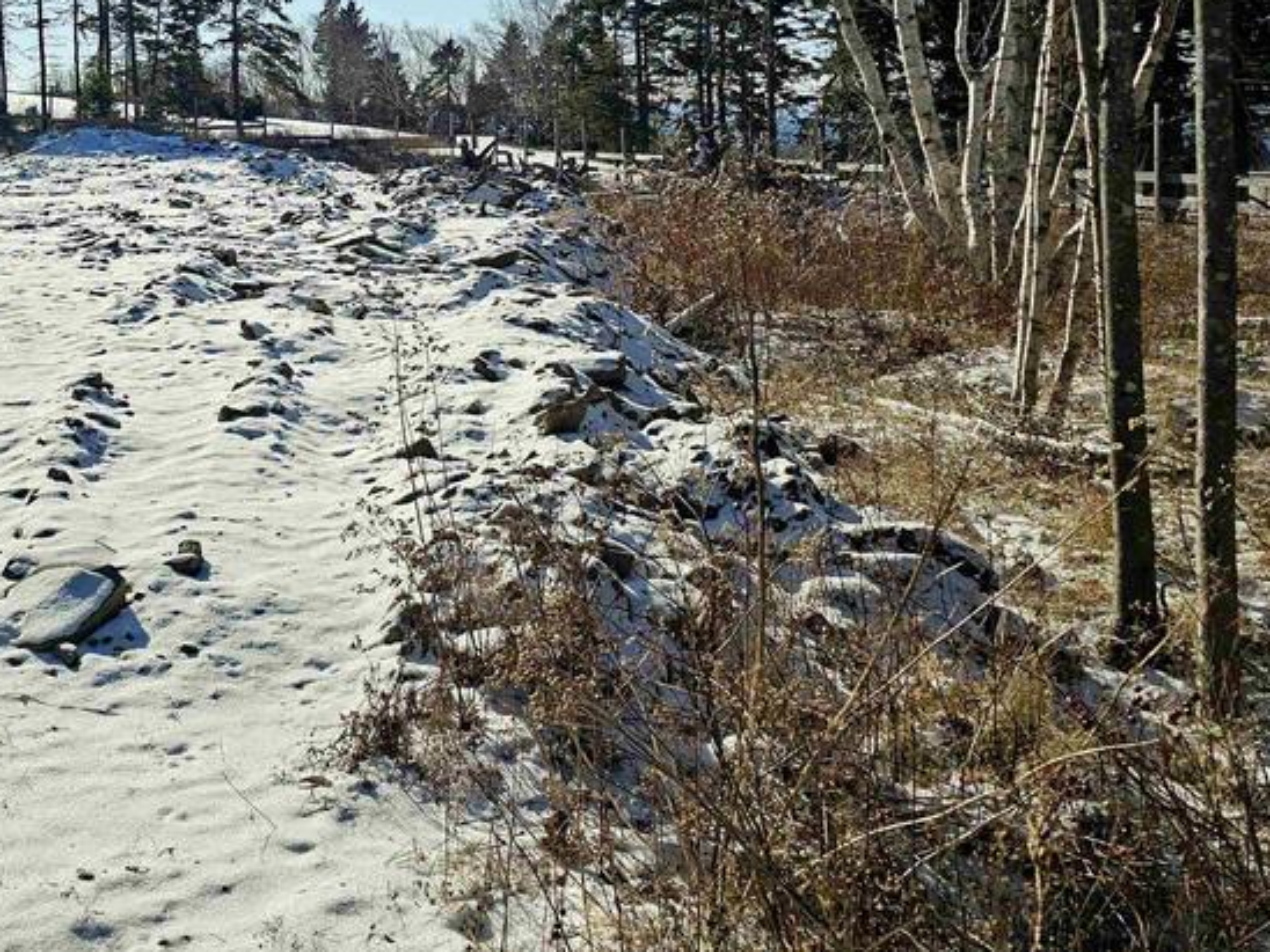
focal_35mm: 43
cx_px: 466
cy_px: 134
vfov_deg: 32.3
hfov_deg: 43.5
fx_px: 1578
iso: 12
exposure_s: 1/1869
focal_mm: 6.3
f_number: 1.7
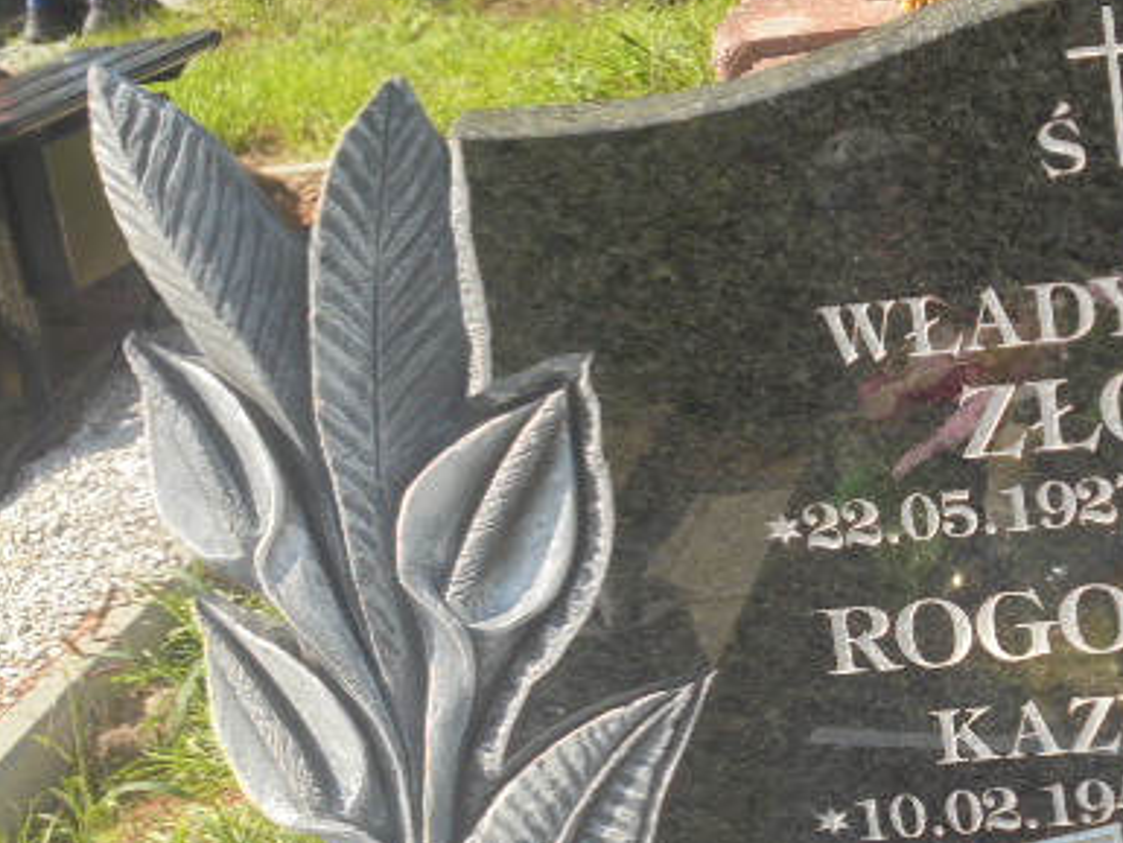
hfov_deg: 20.8
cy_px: 653
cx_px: 928
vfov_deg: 15.8
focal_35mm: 93
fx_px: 3018
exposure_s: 1/200
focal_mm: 10.1
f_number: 5.2
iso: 100
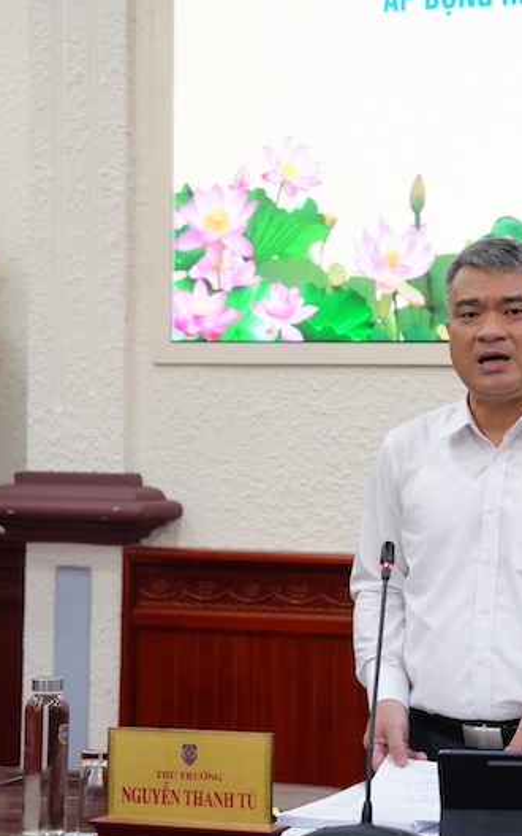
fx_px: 2458
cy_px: 419
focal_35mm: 108
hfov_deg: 12.0
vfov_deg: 19.3
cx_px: 465
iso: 1600
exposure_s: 1/125
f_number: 4.5
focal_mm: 70
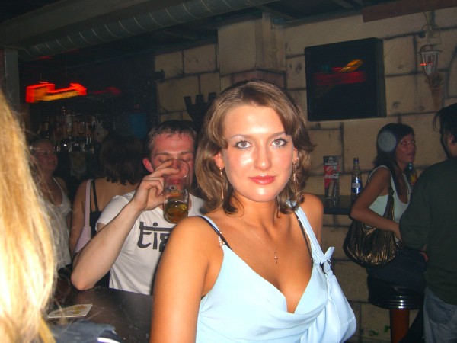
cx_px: 228
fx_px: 502
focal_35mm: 38
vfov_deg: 37.7
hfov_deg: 49.0
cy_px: 172
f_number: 2.8
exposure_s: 1/60
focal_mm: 7.9
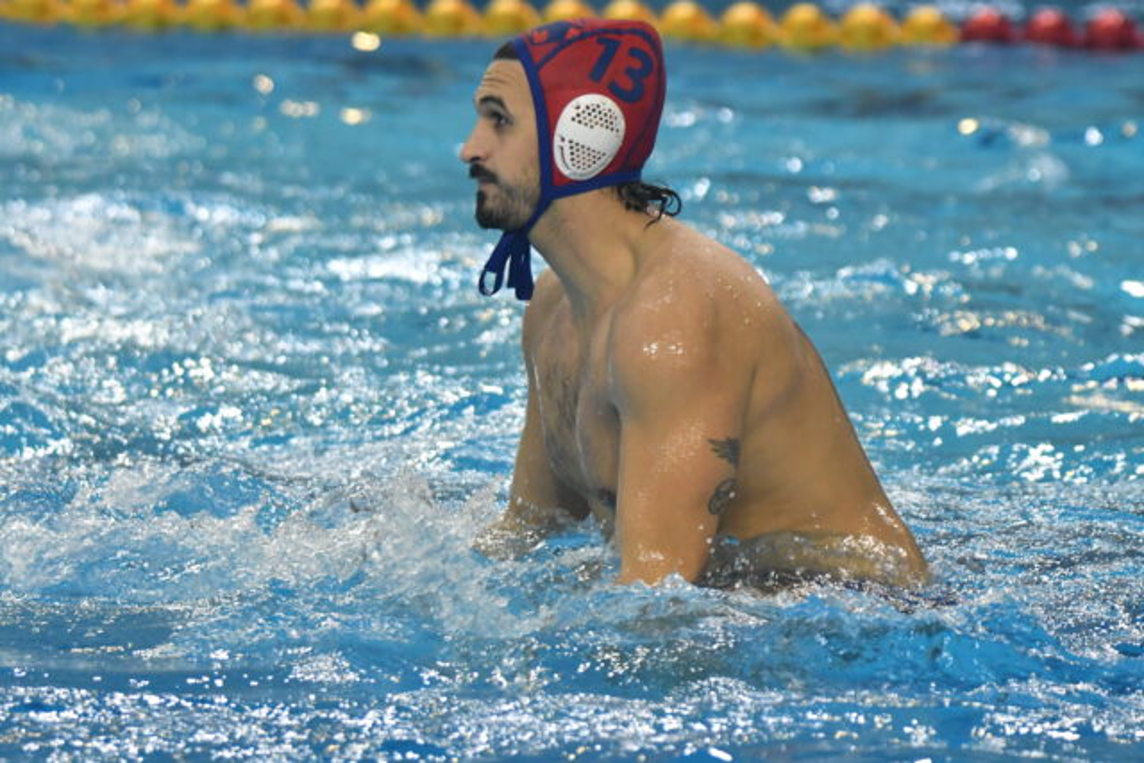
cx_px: 572
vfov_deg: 3.5
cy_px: 382
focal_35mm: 390
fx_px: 12395
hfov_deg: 5.3
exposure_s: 1/400
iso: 4000
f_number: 6.3
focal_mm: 260
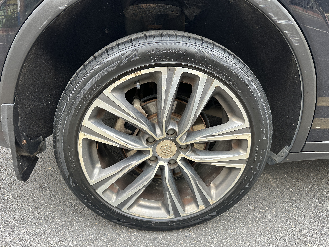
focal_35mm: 24
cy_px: 124
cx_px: 164
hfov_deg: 71.6
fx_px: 228
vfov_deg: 56.8
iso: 160
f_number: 1.78
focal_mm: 6.86
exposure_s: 1/121
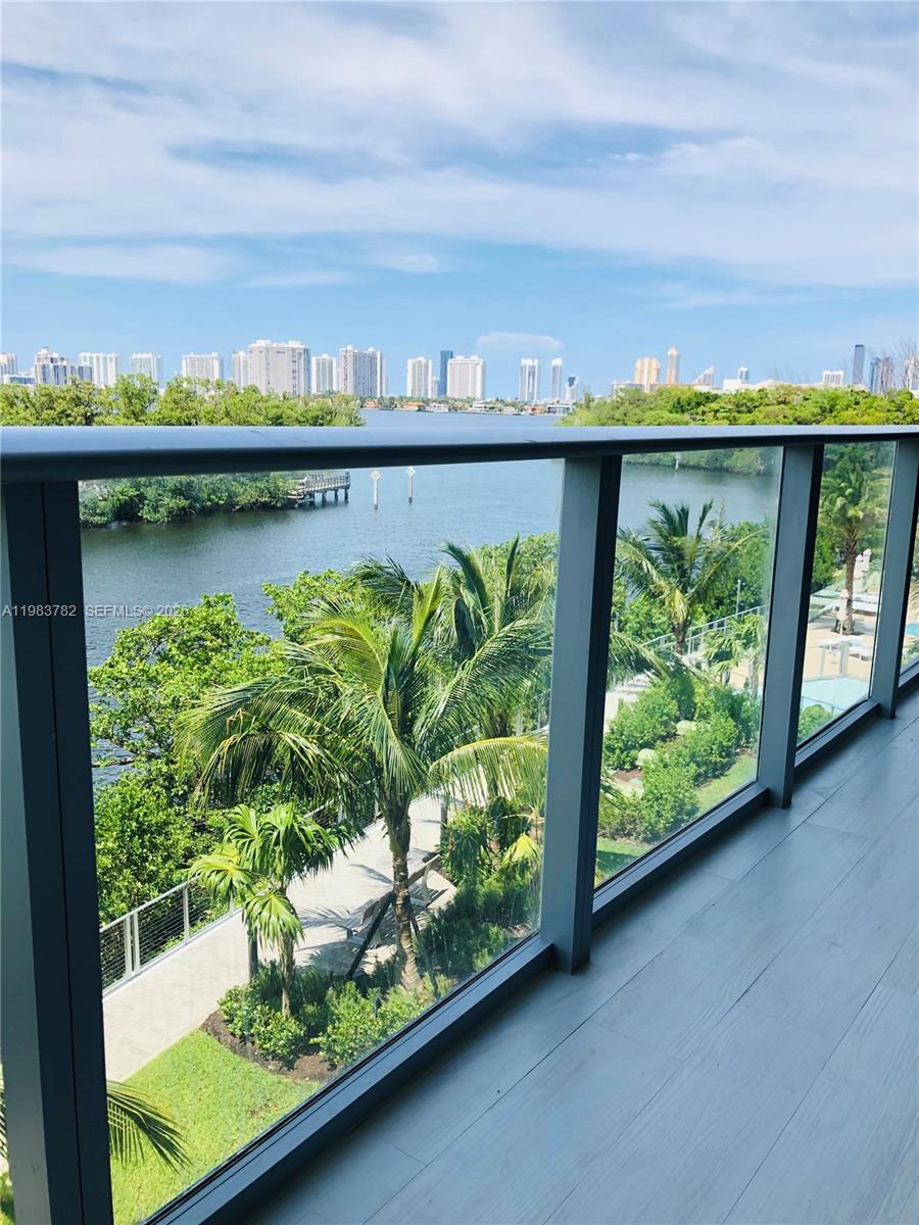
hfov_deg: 49.7
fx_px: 991
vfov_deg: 63.4
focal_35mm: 28
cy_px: 612
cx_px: 460
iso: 20
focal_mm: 3.99
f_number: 1.8
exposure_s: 1/1033
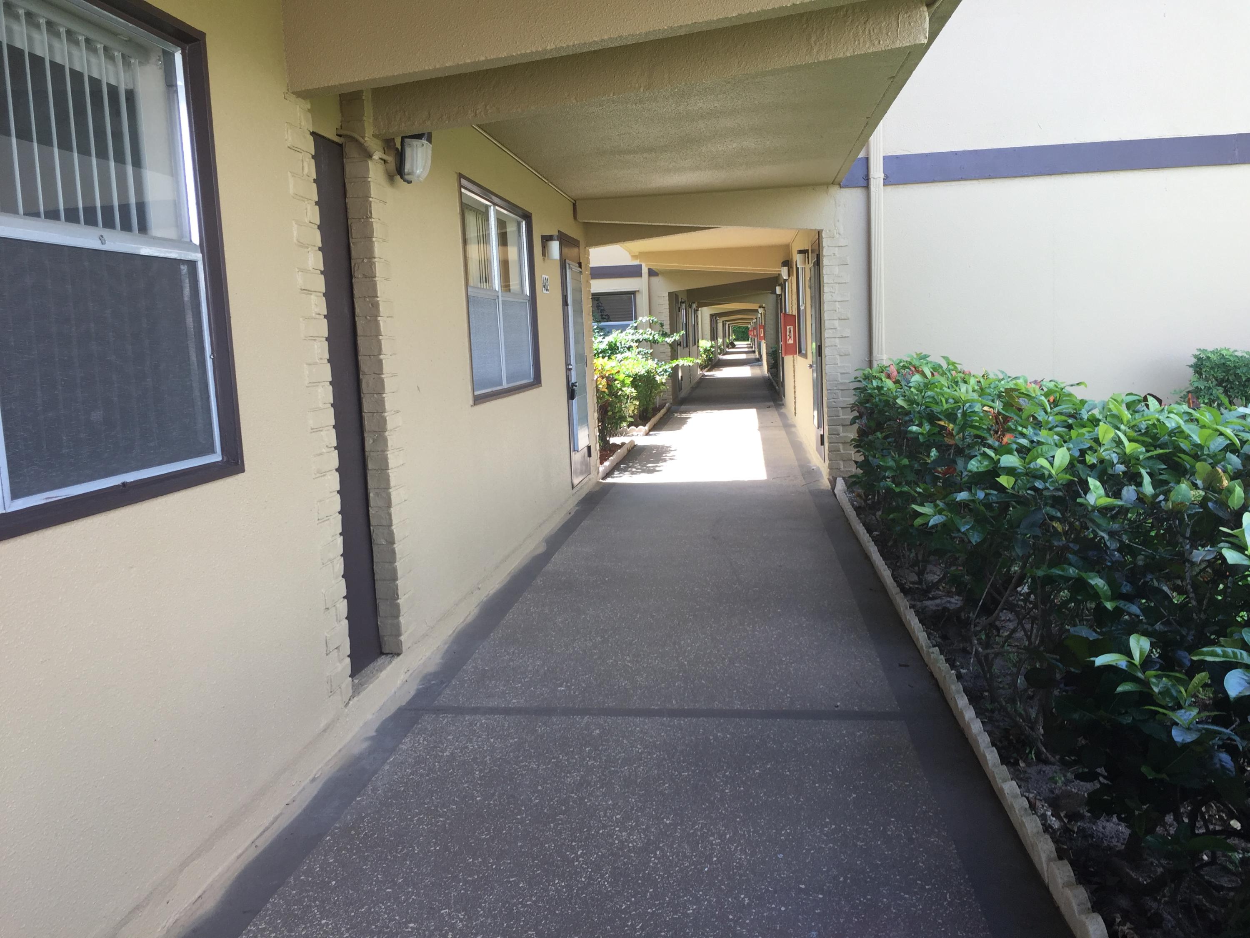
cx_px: 625
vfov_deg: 48.2
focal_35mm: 29
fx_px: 1047
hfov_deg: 61.7
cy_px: 469
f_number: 2.2
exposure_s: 1/168
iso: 32
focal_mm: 4.15
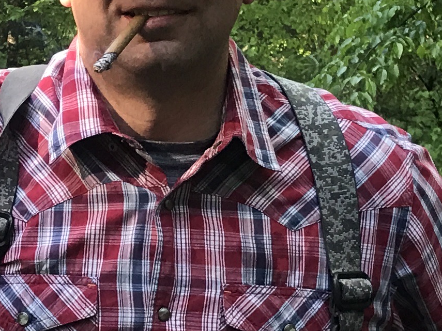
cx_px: 68
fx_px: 1685
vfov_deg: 11.2
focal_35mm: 132
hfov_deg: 14.8
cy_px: 140
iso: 32
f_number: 1.8
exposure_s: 1/30
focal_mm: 3.99
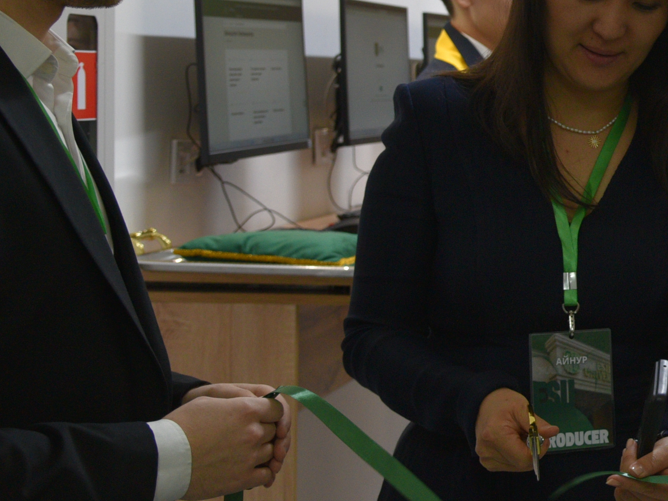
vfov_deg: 16.6
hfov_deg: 20.2
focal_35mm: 88
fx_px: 1698
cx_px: 894
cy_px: 72
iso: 1000
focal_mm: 31
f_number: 5
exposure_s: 1/100
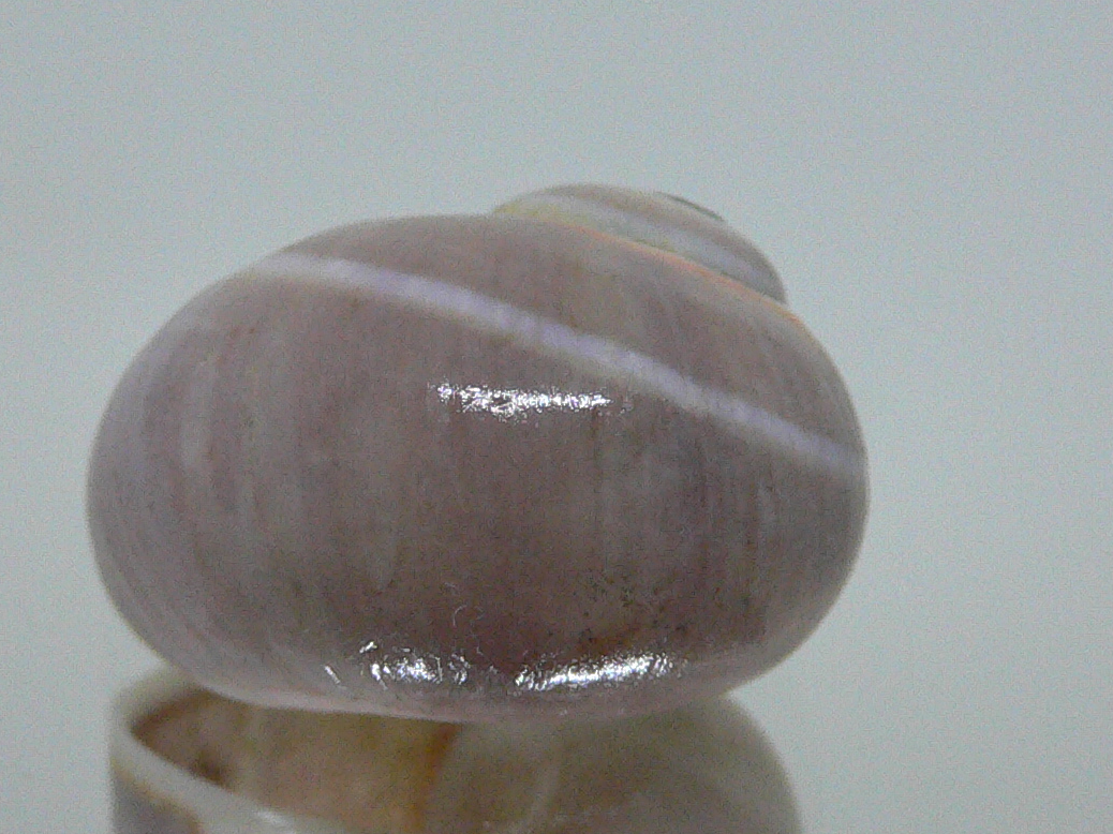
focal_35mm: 68
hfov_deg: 28.5
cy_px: 561
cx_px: 490
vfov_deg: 21.5
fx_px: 2186
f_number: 2.8
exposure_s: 1/50
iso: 200
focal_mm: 4.6
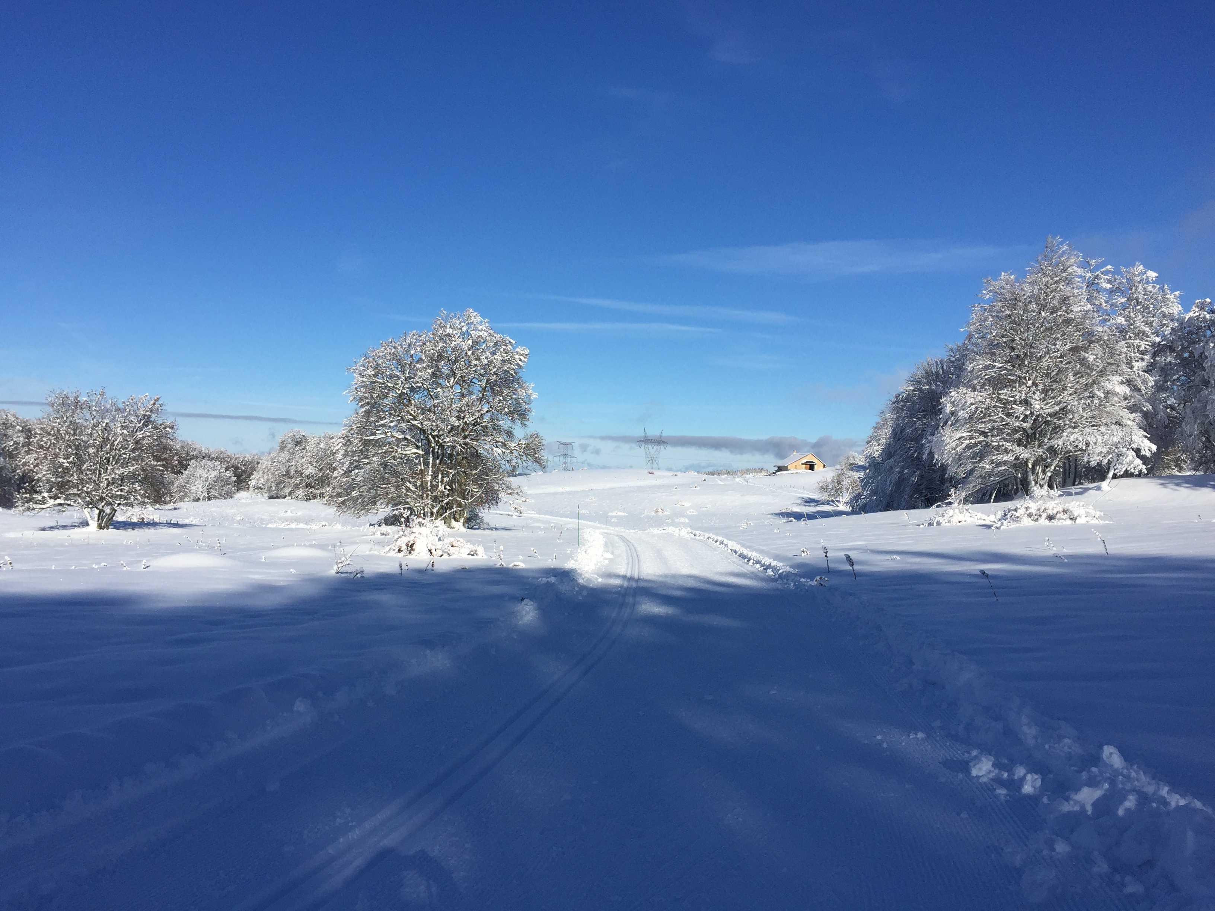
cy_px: 456
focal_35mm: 29
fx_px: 1018
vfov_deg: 48.2
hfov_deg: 61.7
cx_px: 608
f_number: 2.2
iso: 32
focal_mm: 4.15
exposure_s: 1/4405
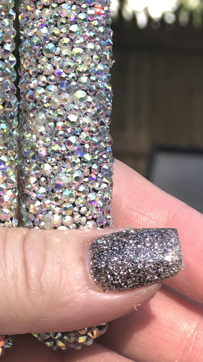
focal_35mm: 157
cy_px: -43
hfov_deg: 7.7
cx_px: 43
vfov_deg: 13.4
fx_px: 1503
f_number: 2.8
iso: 25
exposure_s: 1/120
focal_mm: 6.6
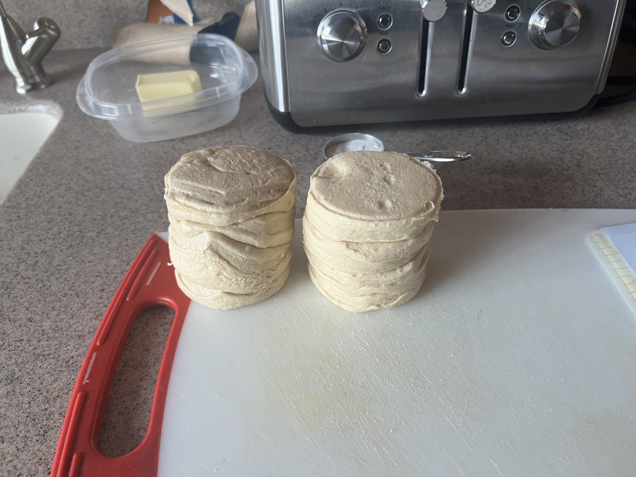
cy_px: 238
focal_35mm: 26
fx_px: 478
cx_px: 318
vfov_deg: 53.1
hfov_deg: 67.3
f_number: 1.5
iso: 125
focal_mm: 5.7
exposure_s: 1/87
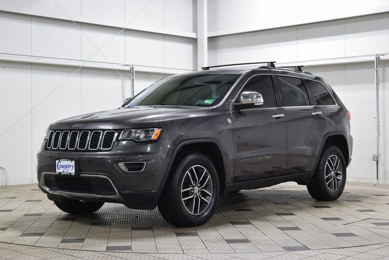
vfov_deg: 22.6
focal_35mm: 60
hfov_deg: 33.4
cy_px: 130
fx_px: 648
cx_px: 194
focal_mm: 40
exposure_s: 1/15
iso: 560
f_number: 6.3
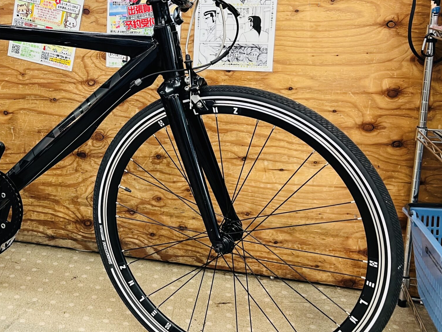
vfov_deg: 32.6
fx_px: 562
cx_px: 85
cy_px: 109
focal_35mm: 44
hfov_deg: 41.0
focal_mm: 5.7
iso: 80
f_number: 1.5
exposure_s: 1/50
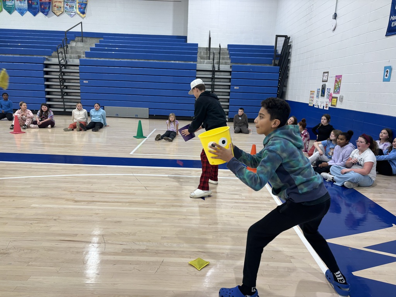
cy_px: 148
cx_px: 198
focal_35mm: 26
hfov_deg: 67.3
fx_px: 297
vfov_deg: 53.1
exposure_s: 1/120
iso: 100
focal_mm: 5.96
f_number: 1.6
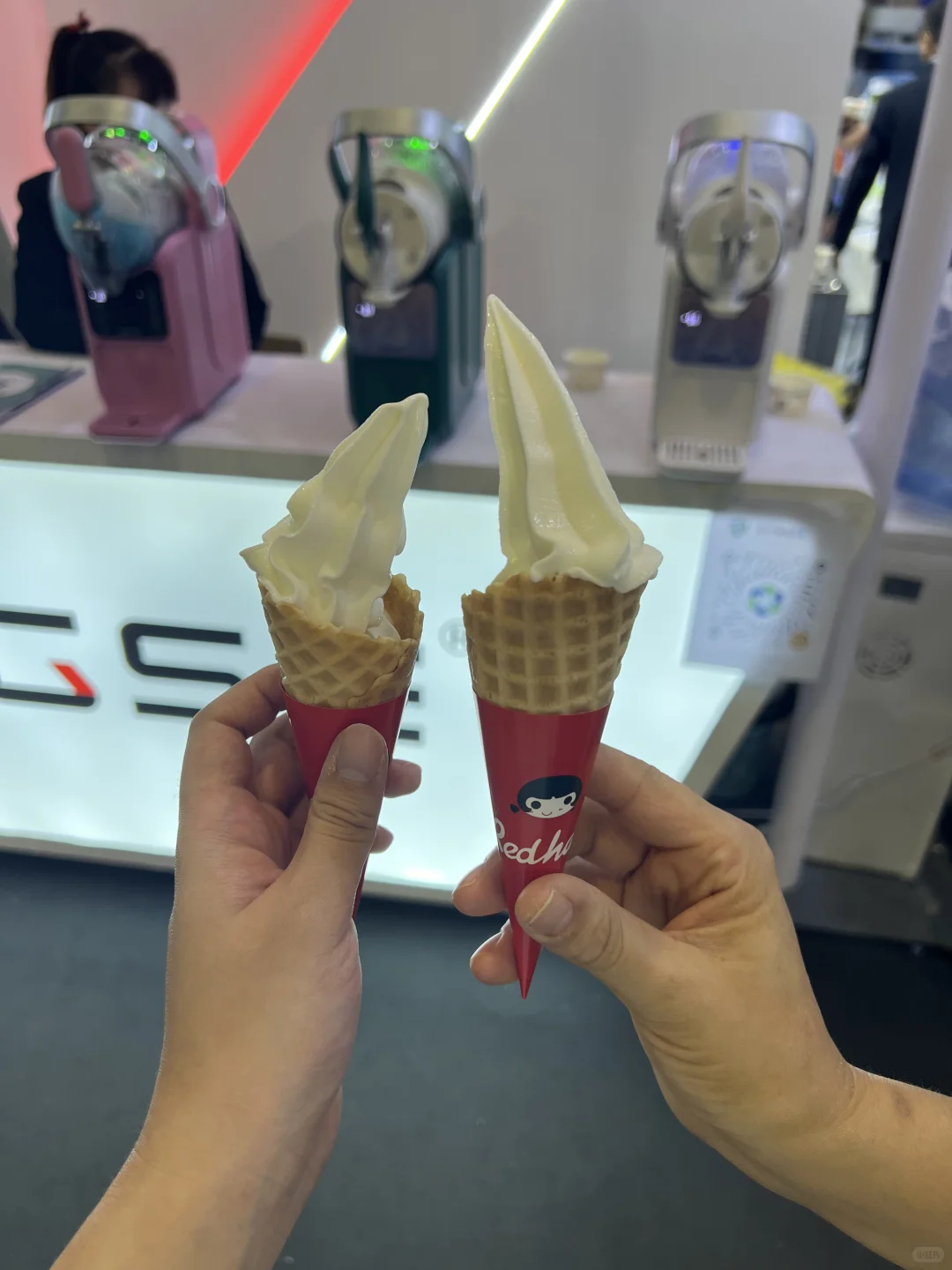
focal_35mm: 26
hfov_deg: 53.1
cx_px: 476
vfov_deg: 67.3
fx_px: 953
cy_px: 635
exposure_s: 1/149
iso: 40
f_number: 1.5
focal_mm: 5.7
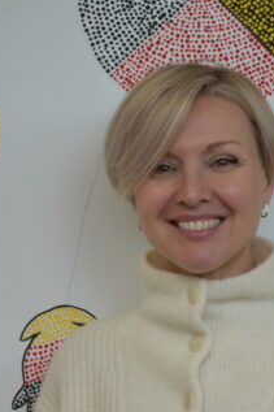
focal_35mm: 137
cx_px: 208
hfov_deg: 10.0
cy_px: 266
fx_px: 1564
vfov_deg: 15.0
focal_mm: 55
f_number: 5.6
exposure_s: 1/30
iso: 220
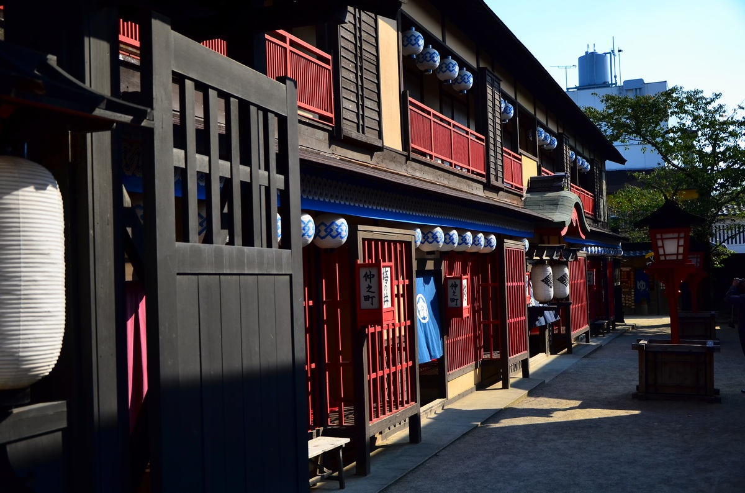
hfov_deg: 46.5
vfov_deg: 31.7
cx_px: 372
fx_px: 867
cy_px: 246
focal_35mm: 42
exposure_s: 1/800
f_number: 4
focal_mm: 28
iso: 200
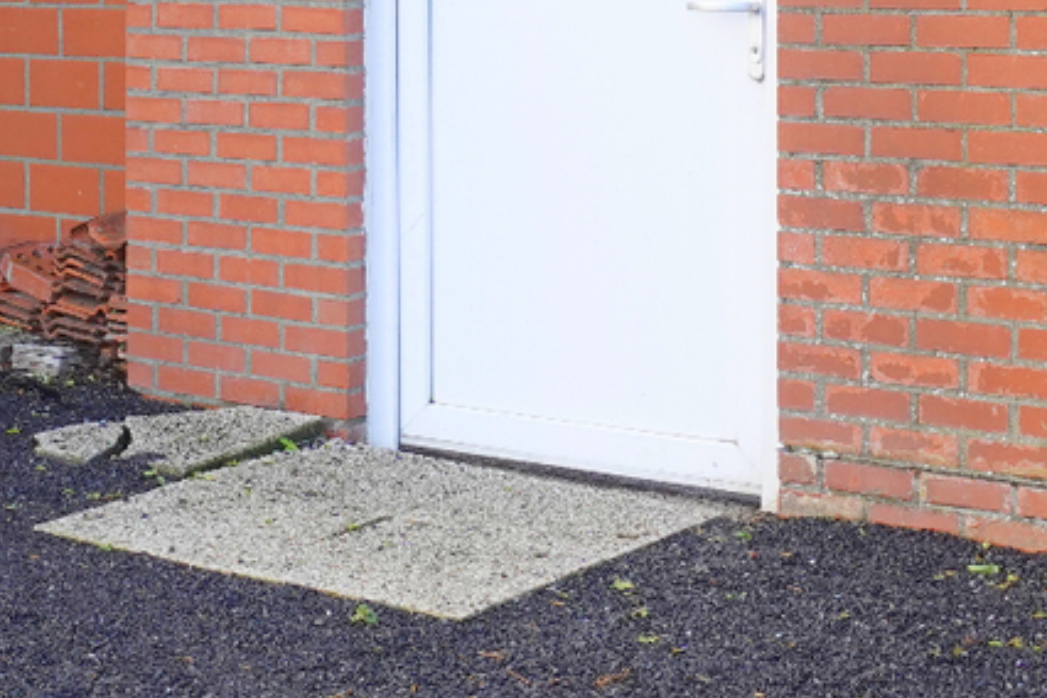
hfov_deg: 26.5
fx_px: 2210
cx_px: 324
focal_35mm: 76
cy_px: -25
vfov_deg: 17.5
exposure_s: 1/80
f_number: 4
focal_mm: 8.8
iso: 125
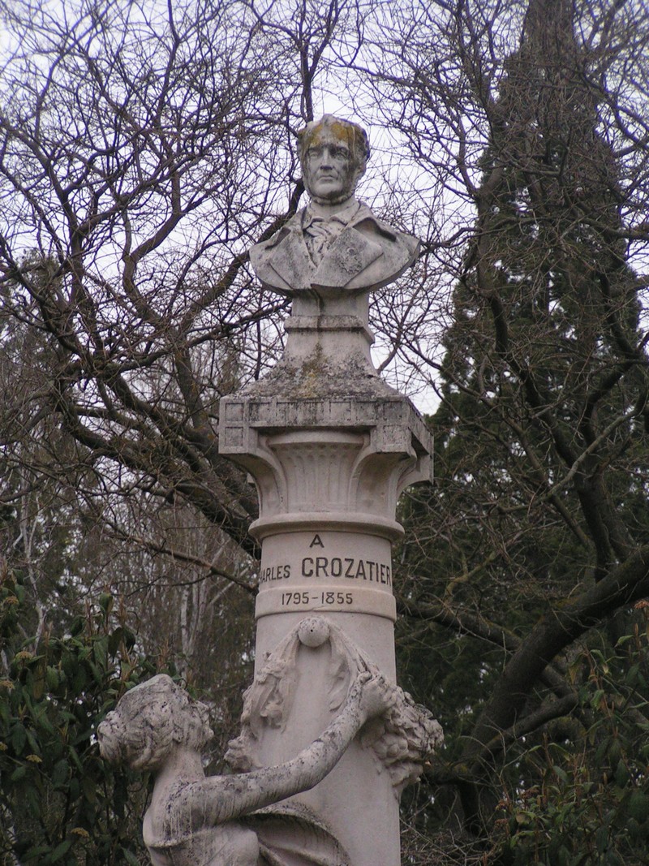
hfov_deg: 8.2
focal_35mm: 180
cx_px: 324
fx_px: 4501
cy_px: 433
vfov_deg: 11.0
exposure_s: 1/200
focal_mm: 27.5
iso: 160
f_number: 3.5
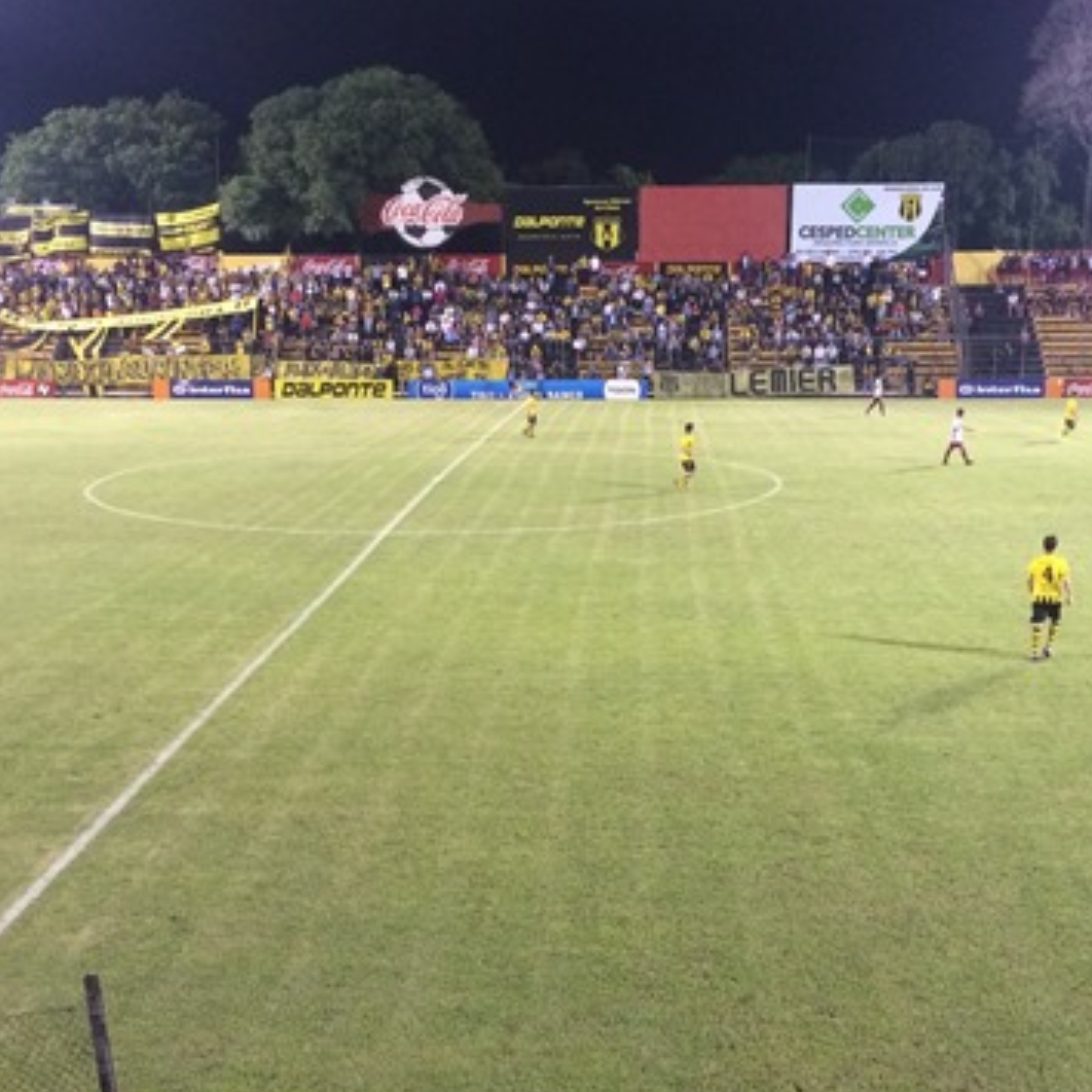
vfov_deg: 37.4
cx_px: 555
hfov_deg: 37.6
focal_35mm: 45
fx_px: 1606
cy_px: 642
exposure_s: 1/30
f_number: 2.2
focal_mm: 4.12
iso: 200
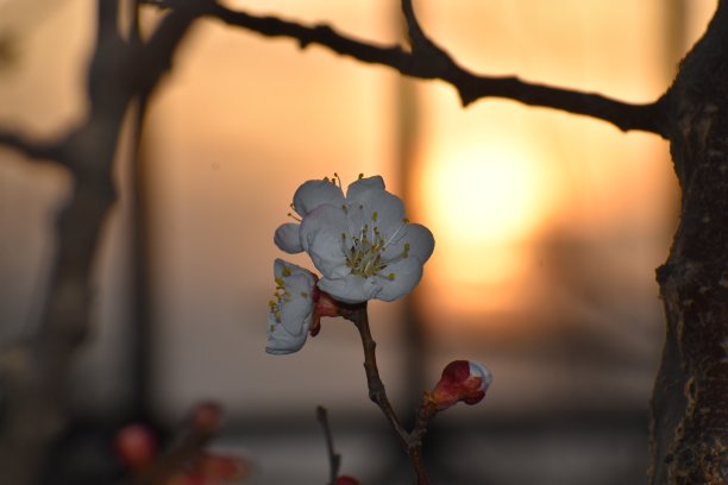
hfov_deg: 6.2
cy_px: 242
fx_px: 6673
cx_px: 364
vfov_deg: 4.2
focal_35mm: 330
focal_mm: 220
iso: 100
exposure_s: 1/200
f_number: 11
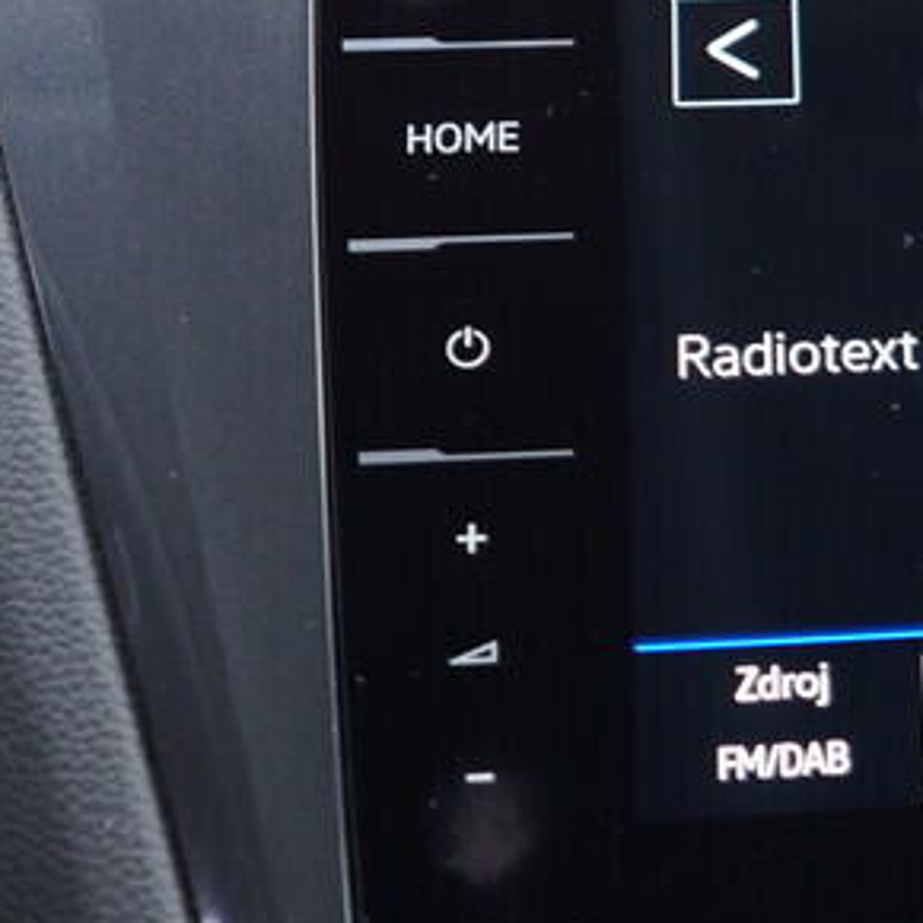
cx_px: 1362
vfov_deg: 16.0
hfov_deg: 15.0
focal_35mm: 108
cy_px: 215
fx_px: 3258
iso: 320
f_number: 2.8
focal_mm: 24
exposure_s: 1/40
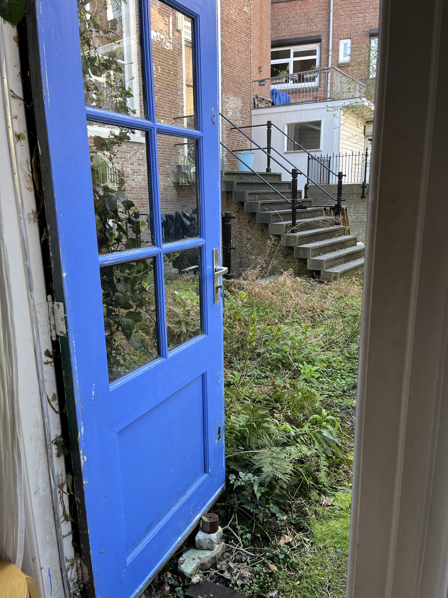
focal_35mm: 26
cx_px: 224
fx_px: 449
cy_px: 299
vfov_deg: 67.3
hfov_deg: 53.1
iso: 80
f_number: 1.6
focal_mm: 5.1
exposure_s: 1/121
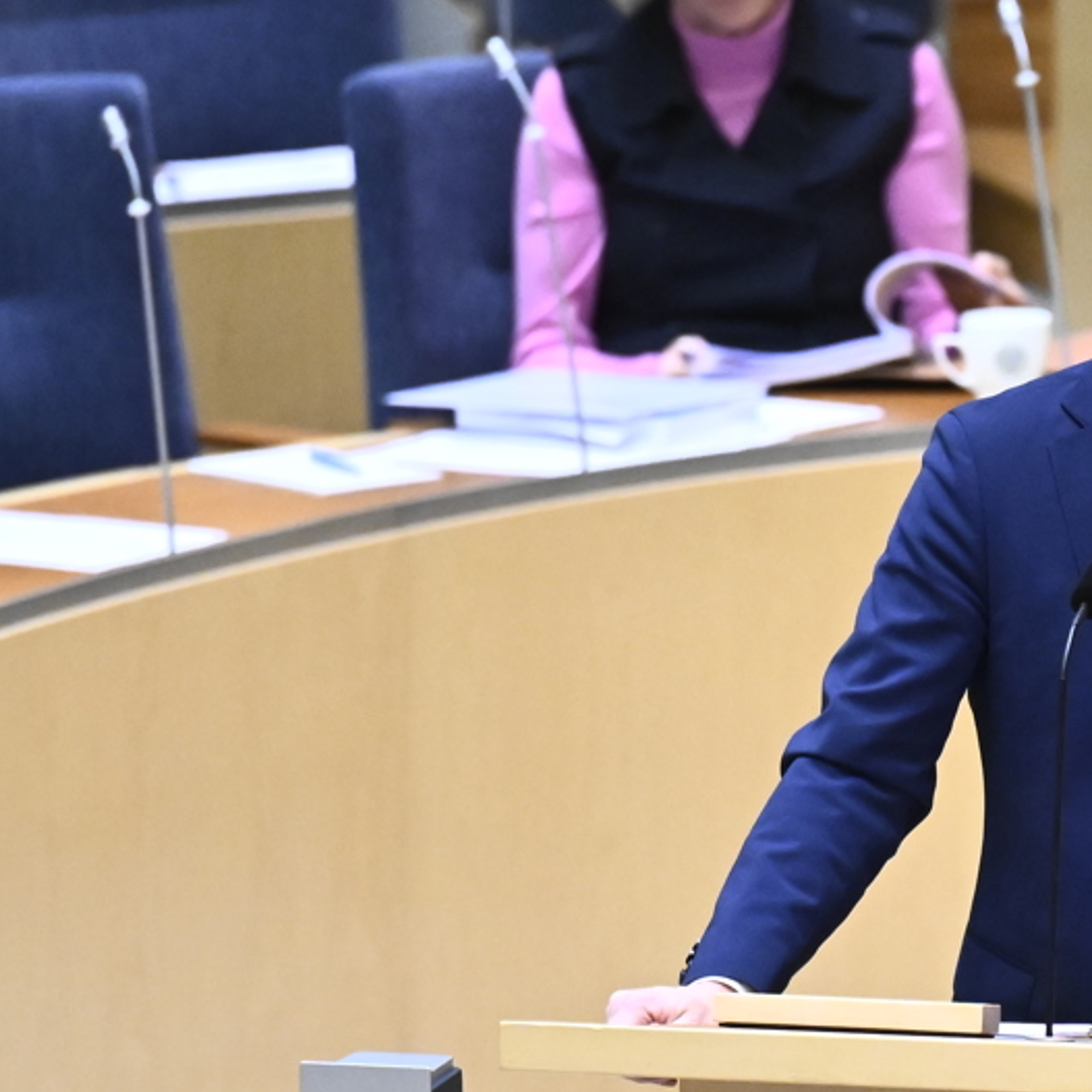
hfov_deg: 4.0
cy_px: 598
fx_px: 15632
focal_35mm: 438
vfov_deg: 4.0
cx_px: 941
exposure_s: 1/400
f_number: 2.8
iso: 2500
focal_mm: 200
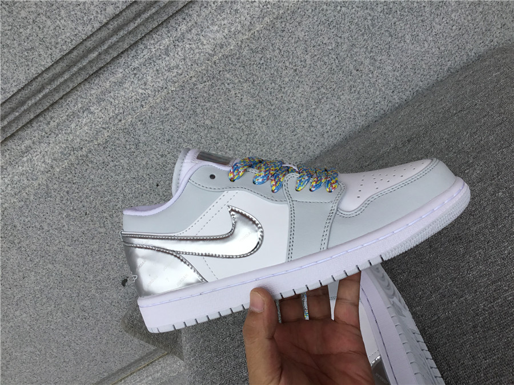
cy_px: 192
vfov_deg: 45.4
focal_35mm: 31
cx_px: 257
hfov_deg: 58.4
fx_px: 460
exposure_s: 1/433
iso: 25
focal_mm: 3.3
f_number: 2.4
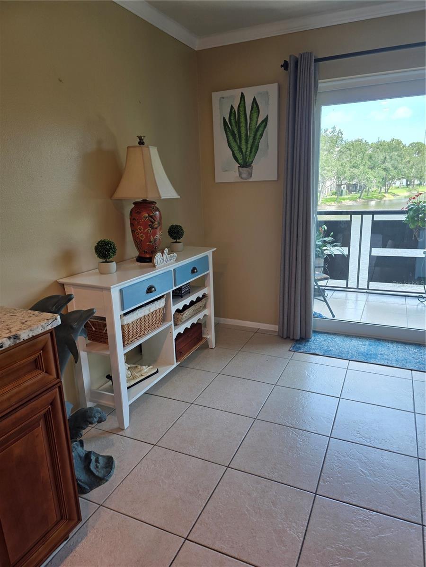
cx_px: 213
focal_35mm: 23
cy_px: 284
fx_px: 377
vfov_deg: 73.9
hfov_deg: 58.9
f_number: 1.7
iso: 64
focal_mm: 6.3
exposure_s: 1/120
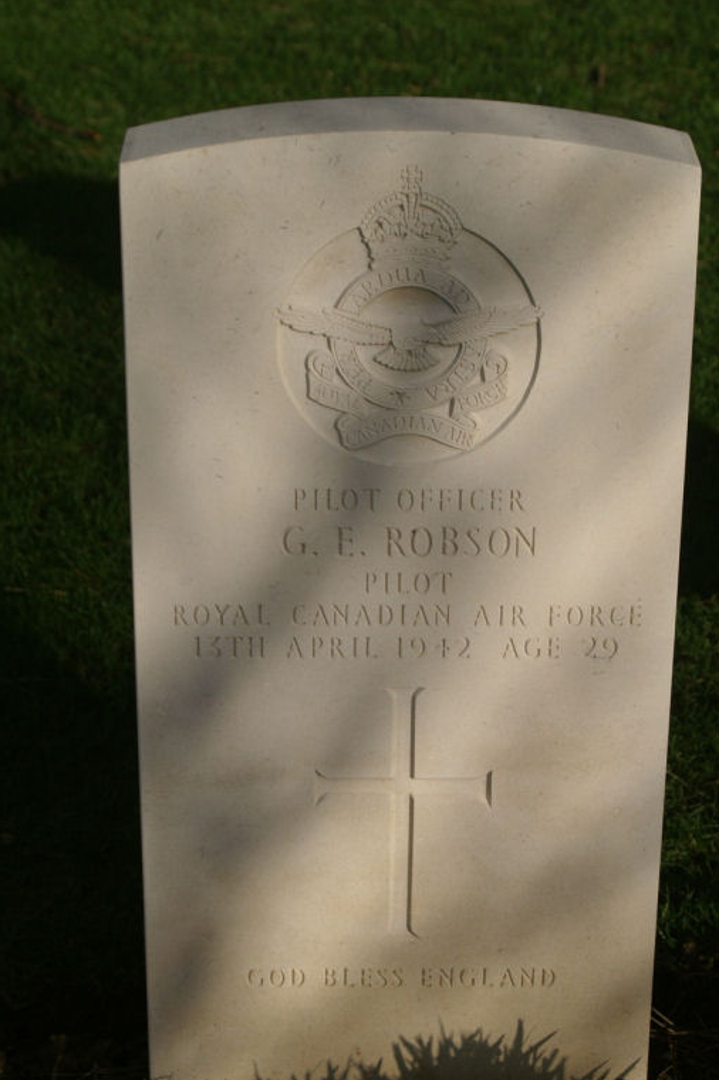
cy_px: 605
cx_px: 389
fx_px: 2669
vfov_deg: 22.9
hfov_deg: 15.3
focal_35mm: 89
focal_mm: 50
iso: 200
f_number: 9
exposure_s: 1/1000
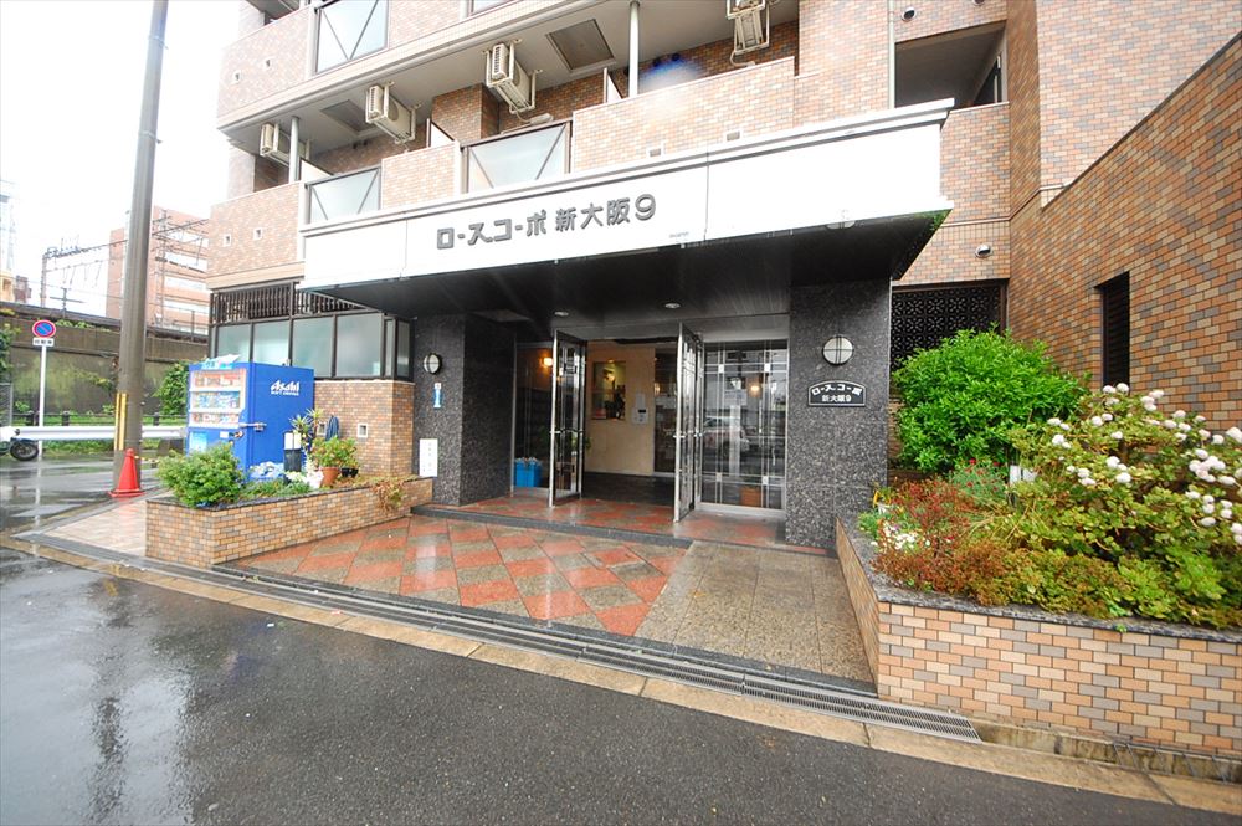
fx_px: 414
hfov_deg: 112.7
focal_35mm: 12
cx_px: 621
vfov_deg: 89.9
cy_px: 413
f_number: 5
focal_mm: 8
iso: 800
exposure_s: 1/100
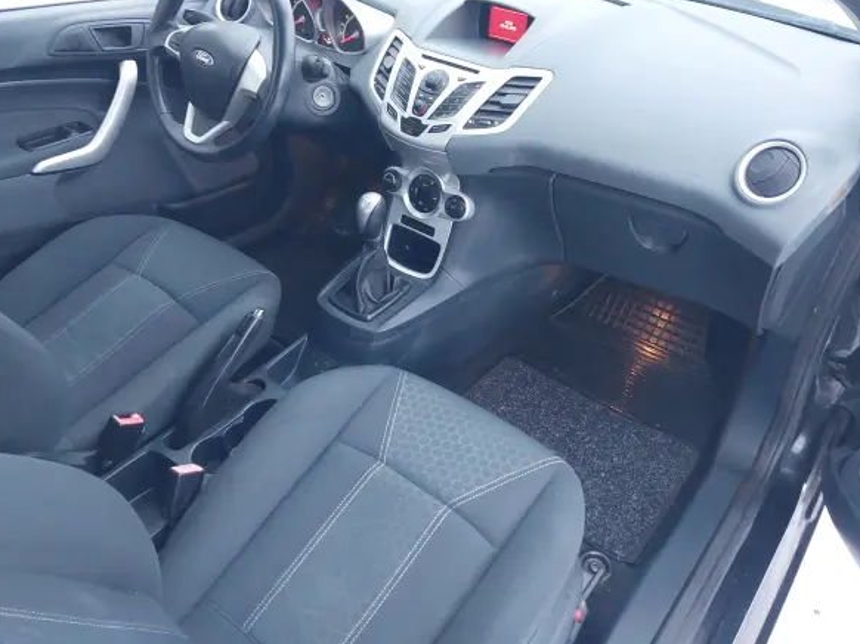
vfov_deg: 42.9
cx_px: 433
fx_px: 820
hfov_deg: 55.4
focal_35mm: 33
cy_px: 292
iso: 320
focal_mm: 4.6
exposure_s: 1/25
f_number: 1.8
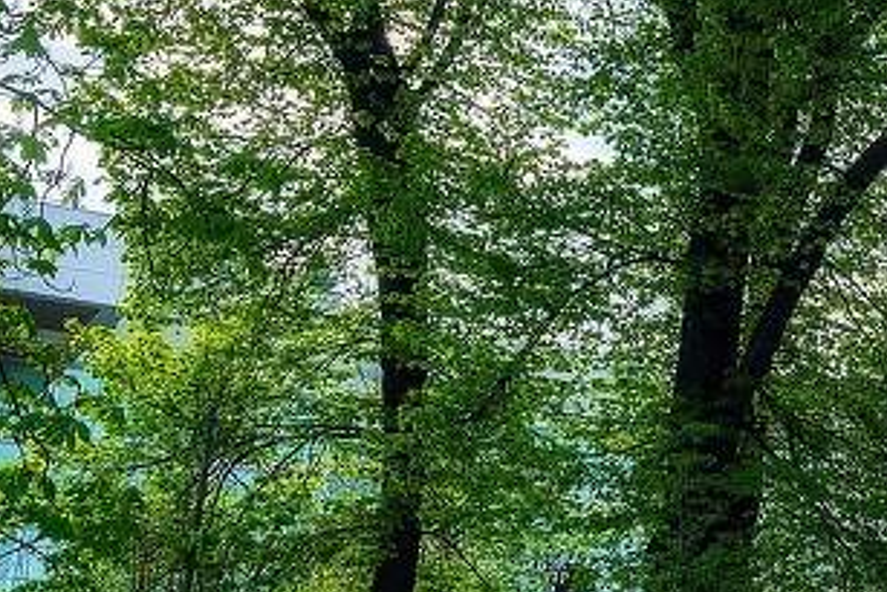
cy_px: 250
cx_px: 1826
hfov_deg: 17.9
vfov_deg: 18.7
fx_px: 1799
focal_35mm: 73
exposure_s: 1/50
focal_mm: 16
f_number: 8
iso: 50
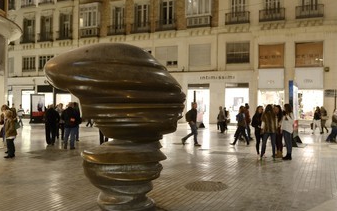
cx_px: 197
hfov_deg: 57.8
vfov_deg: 38.4
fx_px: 303
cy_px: 100
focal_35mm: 33
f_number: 3.5
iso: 1600
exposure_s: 1/40
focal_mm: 26
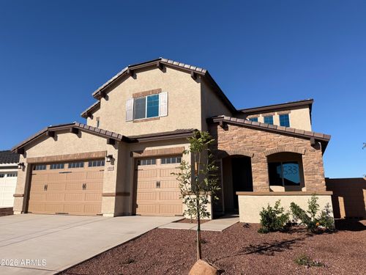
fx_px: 254
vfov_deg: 56.8
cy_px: 138
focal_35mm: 24
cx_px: 183
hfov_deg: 71.6
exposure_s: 1/6711
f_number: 1.78
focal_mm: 6.76
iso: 80
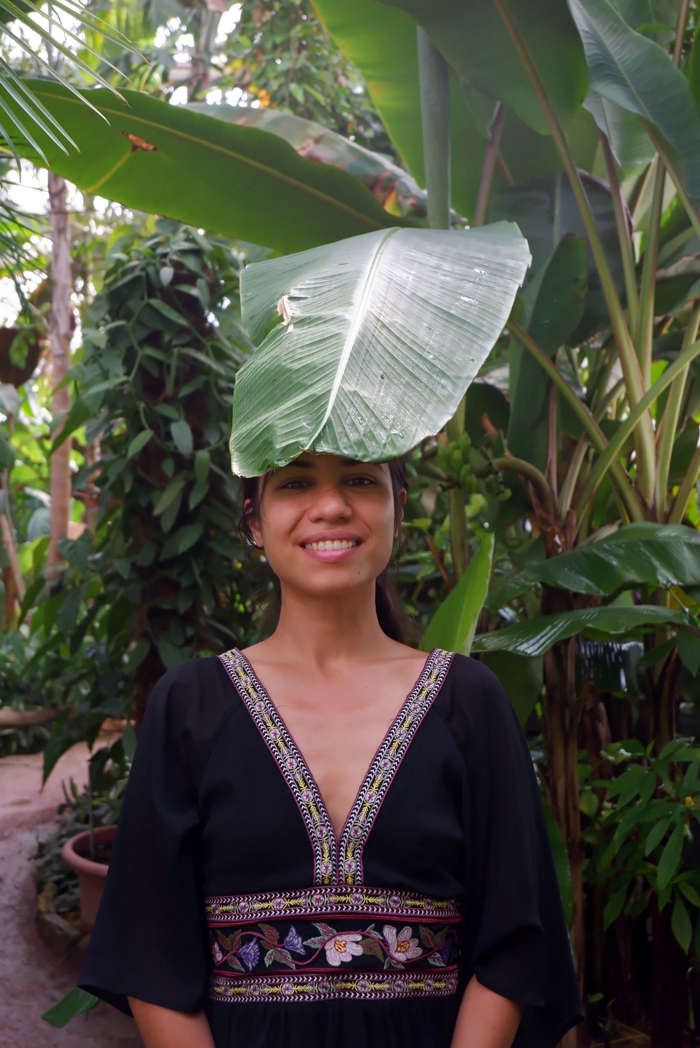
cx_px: 350
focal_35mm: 48
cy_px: 524
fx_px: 1398
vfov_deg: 41.1
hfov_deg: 28.1
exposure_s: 1/220
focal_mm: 32.3
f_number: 4.9
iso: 400
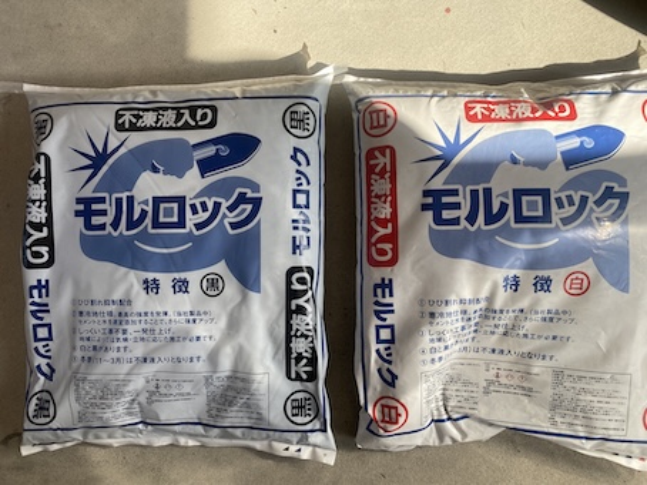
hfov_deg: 67.3
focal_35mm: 26
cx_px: 324
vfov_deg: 53.0
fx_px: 486
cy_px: 242
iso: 32
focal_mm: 4.25
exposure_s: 1/441
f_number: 1.8
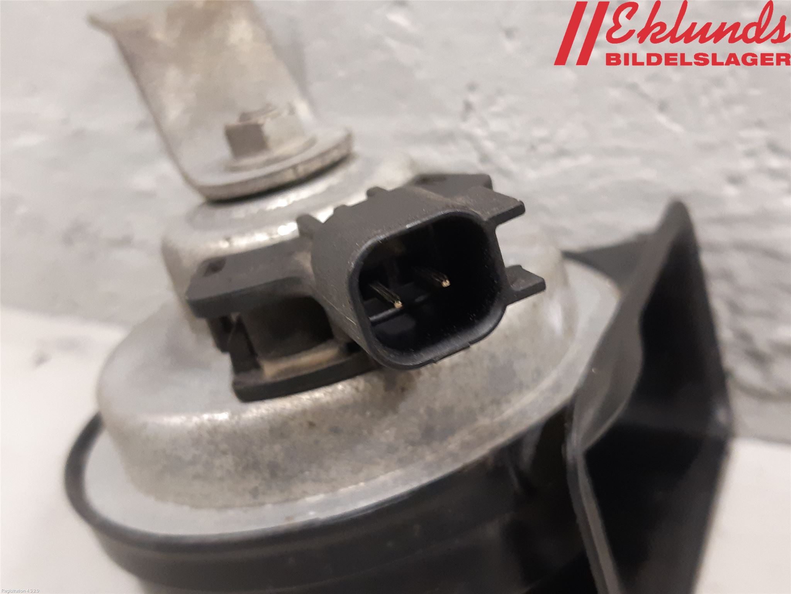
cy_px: 297
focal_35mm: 26
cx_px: 396
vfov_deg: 53.1
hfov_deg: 67.3
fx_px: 594
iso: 250
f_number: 1.7
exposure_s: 1/33
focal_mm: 3.93
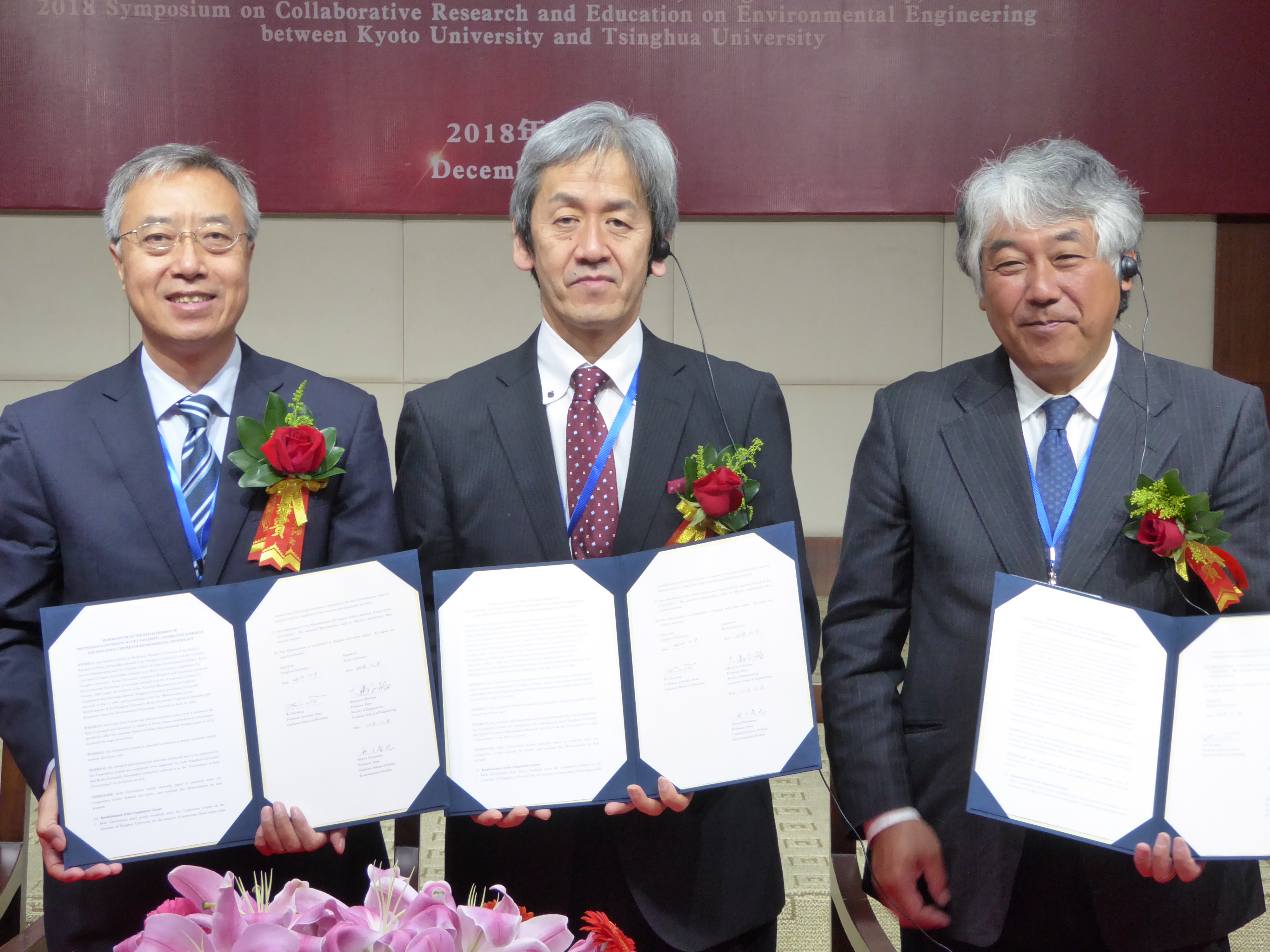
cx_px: 635
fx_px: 2752
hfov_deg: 26.0
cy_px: 476
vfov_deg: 19.6
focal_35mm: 75
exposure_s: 1/20
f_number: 4.5
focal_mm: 12.5
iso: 400
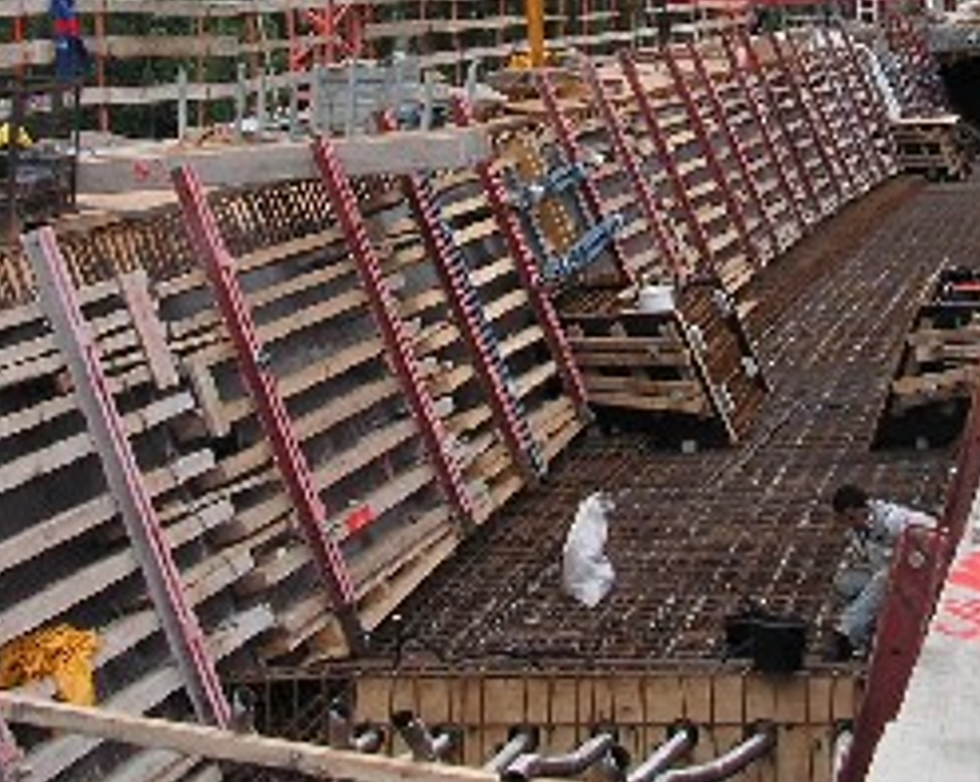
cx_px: 698
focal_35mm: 82
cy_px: 115
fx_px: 2376
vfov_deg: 18.4
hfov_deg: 23.1
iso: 50
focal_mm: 6
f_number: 4.8
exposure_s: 1/60
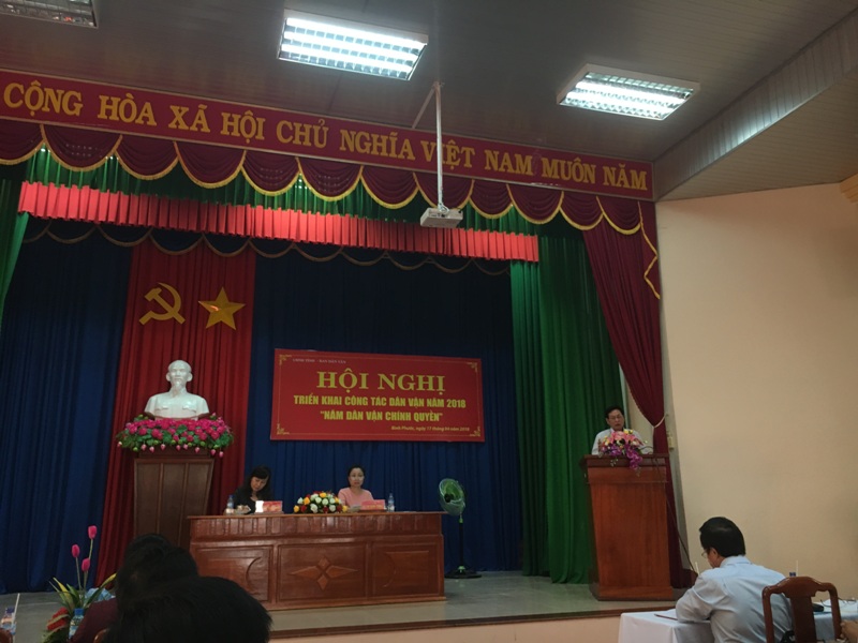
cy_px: 322
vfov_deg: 48.2
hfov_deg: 61.7
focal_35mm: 29
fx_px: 719
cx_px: 429
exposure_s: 1/33
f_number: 2.2
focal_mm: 4.15
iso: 125
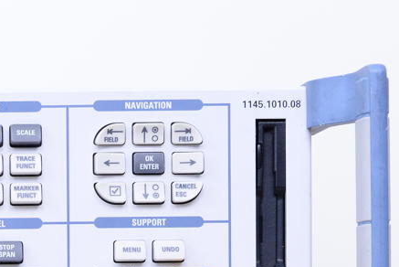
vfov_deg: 11.0
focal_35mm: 120
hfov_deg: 16.0
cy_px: 391
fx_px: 1331
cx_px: -152
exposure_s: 1/40
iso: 1600
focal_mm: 35
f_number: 10
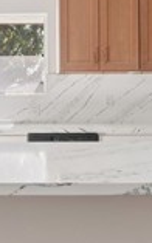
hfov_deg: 23.2
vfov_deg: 37.2
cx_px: 11
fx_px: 358
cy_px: 84
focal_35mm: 54
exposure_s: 1/30
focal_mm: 13
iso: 250
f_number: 8
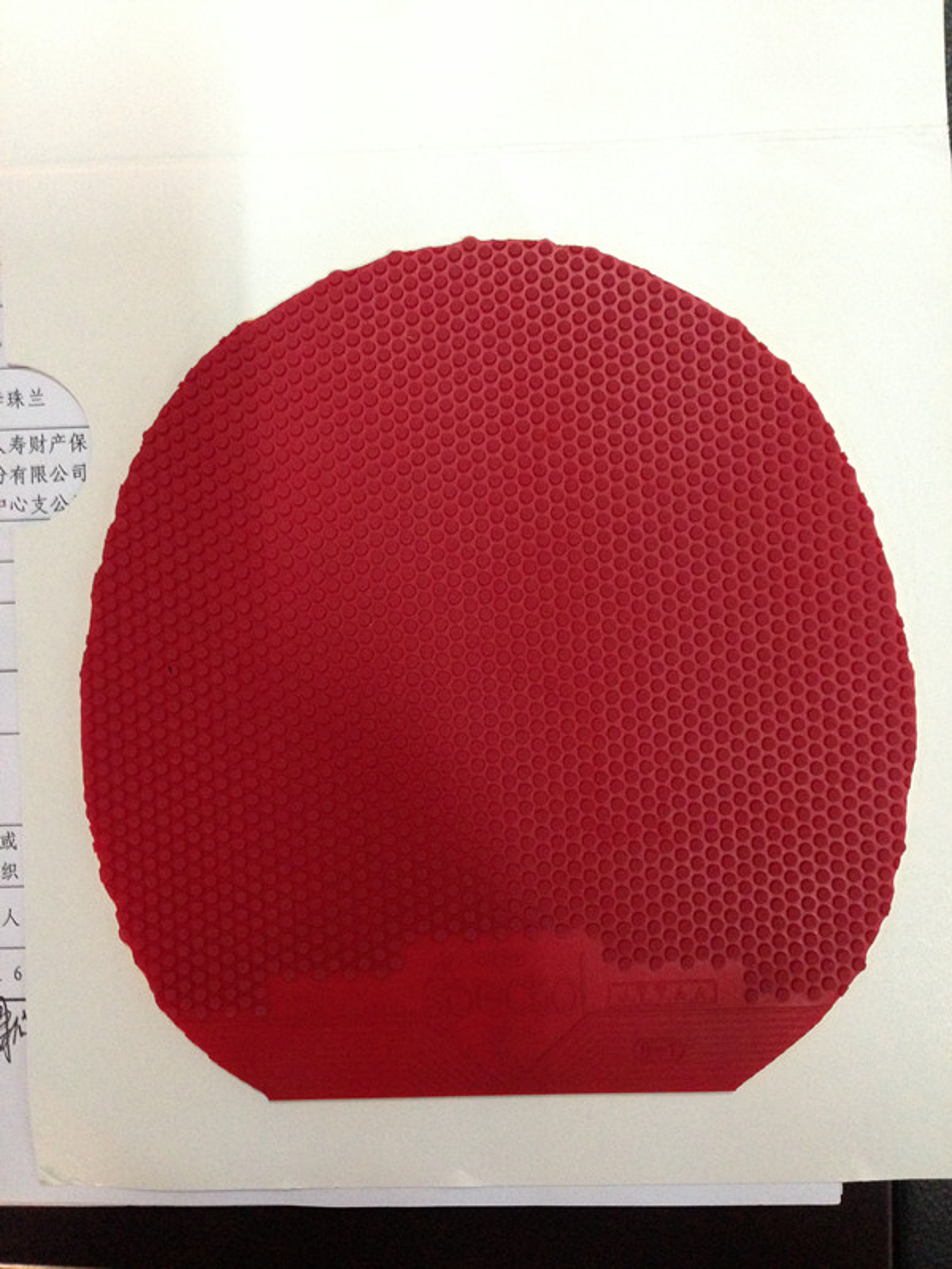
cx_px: 476
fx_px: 1210
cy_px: 634
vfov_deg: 55.4
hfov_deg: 42.9
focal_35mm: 33
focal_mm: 4.13
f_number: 2.4
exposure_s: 1/15
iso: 500
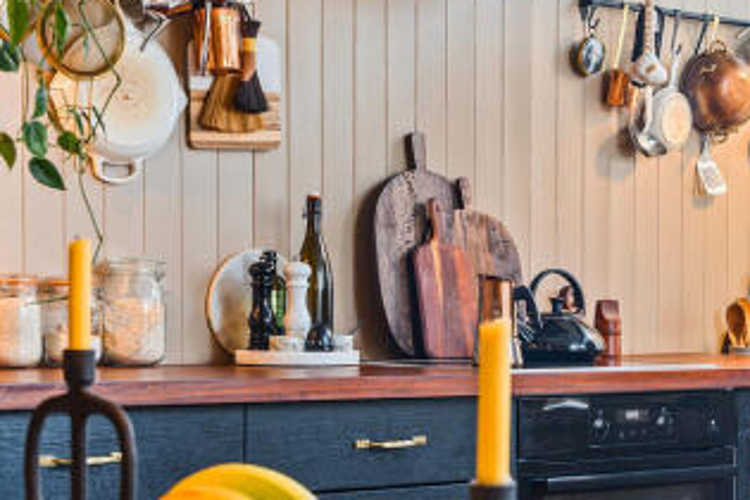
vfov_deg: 17.0
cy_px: 325
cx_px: 448
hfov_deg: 25.3
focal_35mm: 80
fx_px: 1667
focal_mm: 53
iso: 100
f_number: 8
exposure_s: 2
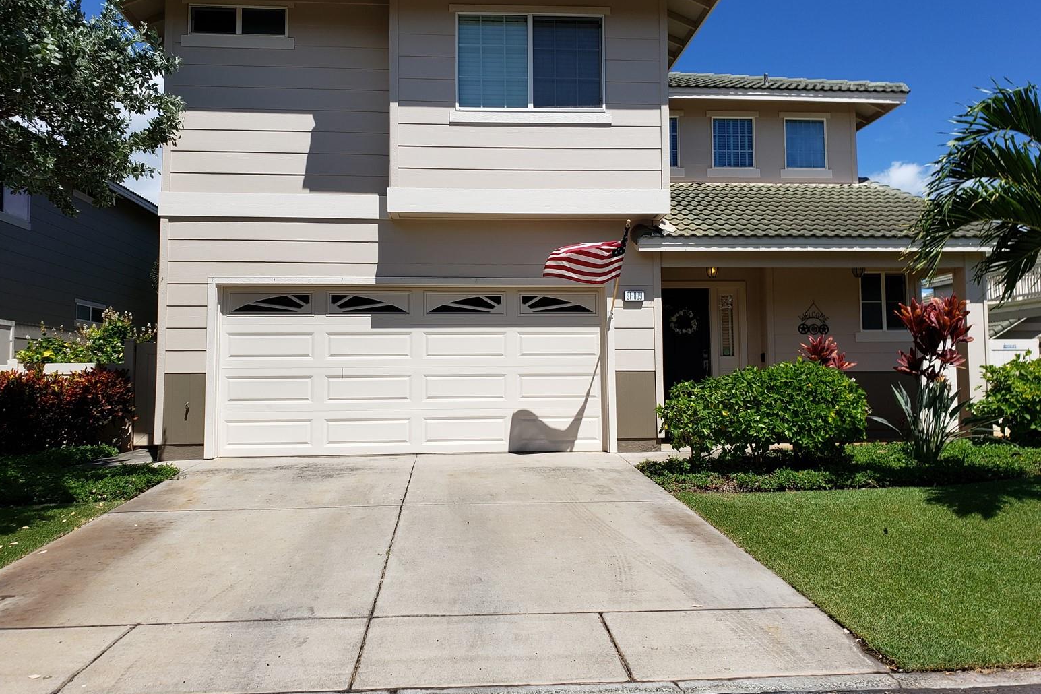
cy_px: 316
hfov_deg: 65.5
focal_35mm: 28
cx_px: 524
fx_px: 810
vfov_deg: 46.3
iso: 50
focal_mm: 4.3
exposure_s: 1/2228
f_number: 2.4
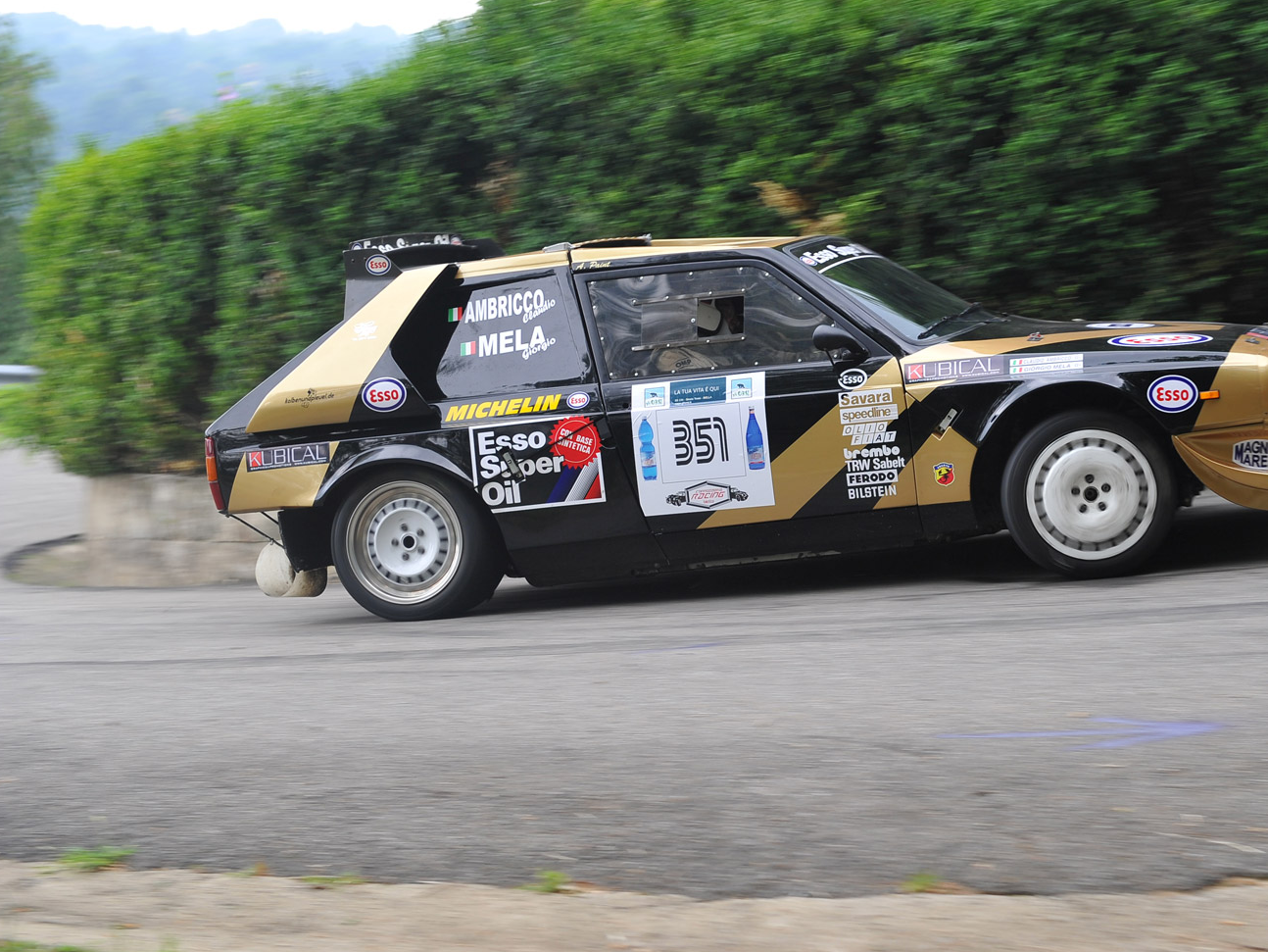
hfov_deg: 25.8
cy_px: 459
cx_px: 880
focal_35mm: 75
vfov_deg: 19.6
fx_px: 2748
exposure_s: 1/160
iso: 320
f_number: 5
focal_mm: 56
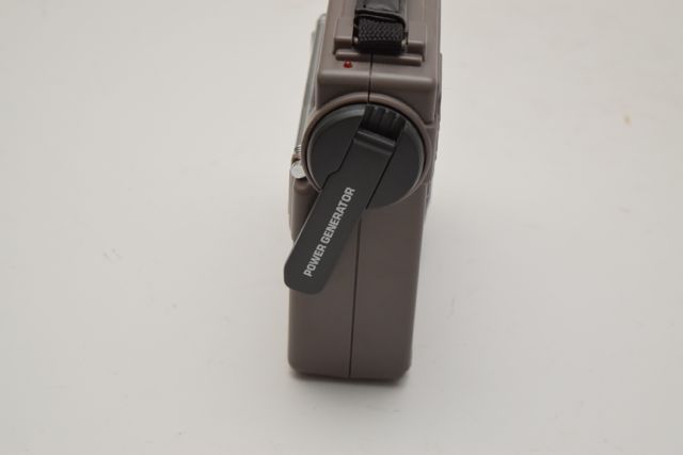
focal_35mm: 82
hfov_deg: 24.6
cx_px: 342
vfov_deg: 16.6
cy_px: 228
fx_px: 1565
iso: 800
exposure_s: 1/125
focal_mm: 55
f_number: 5.6
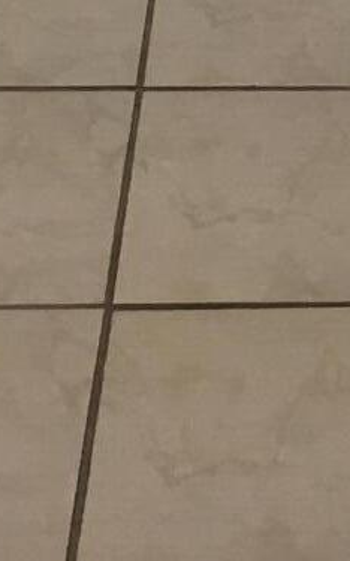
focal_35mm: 164
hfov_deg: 7.9
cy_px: -887
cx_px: 479
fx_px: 2506
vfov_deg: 10.5
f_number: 2.2
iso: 32
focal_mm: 4.15
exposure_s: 1/30
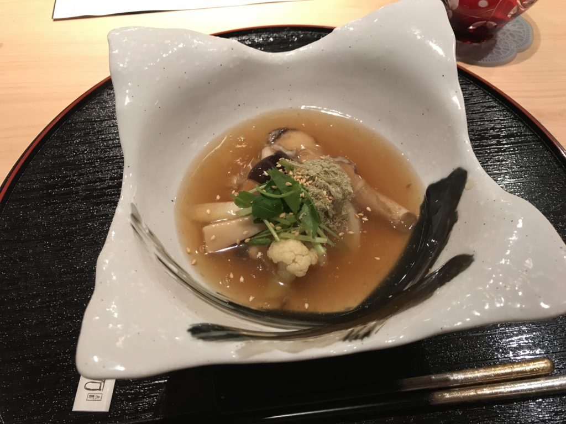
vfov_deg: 49.7
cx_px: 283
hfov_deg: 63.4
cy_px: 212
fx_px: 458
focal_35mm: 28
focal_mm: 3.99
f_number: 1.8
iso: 40
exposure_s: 1/24
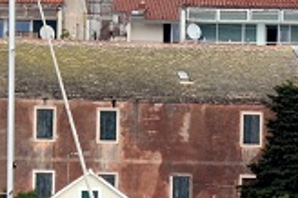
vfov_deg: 0.7
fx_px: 15877
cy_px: 90
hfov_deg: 1.1
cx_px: 108
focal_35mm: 1920
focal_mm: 210
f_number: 5.3
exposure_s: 1/250
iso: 100
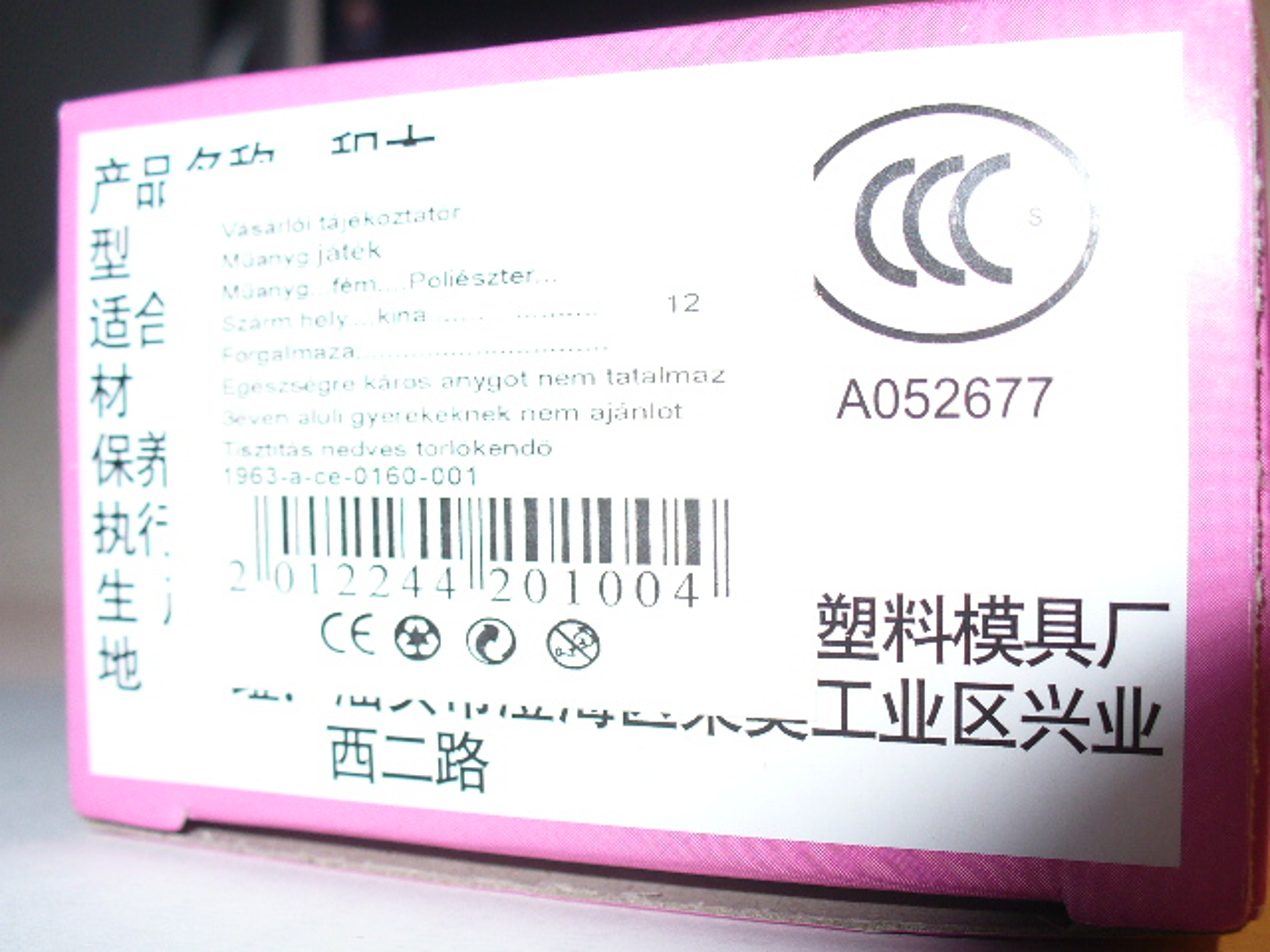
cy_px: 476
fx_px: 1614
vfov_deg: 32.9
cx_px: 635
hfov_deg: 42.9
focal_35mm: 44
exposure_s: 1/30
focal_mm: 6.1
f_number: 2.8
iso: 80
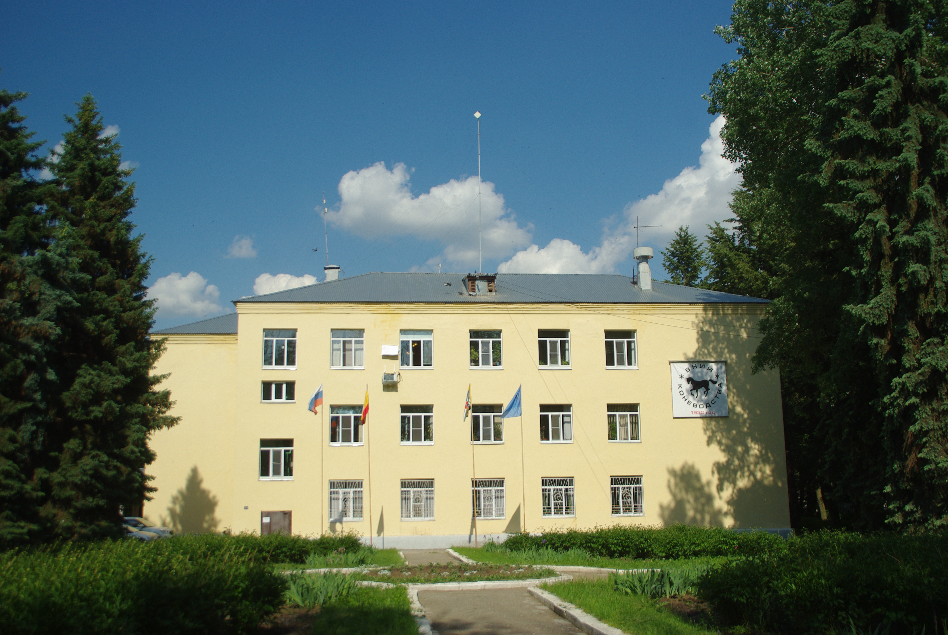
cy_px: 318
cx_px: 474
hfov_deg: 53.1
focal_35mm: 36
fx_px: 949
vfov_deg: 37.0
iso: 200
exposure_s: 1/2000
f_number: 5.6
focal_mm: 24
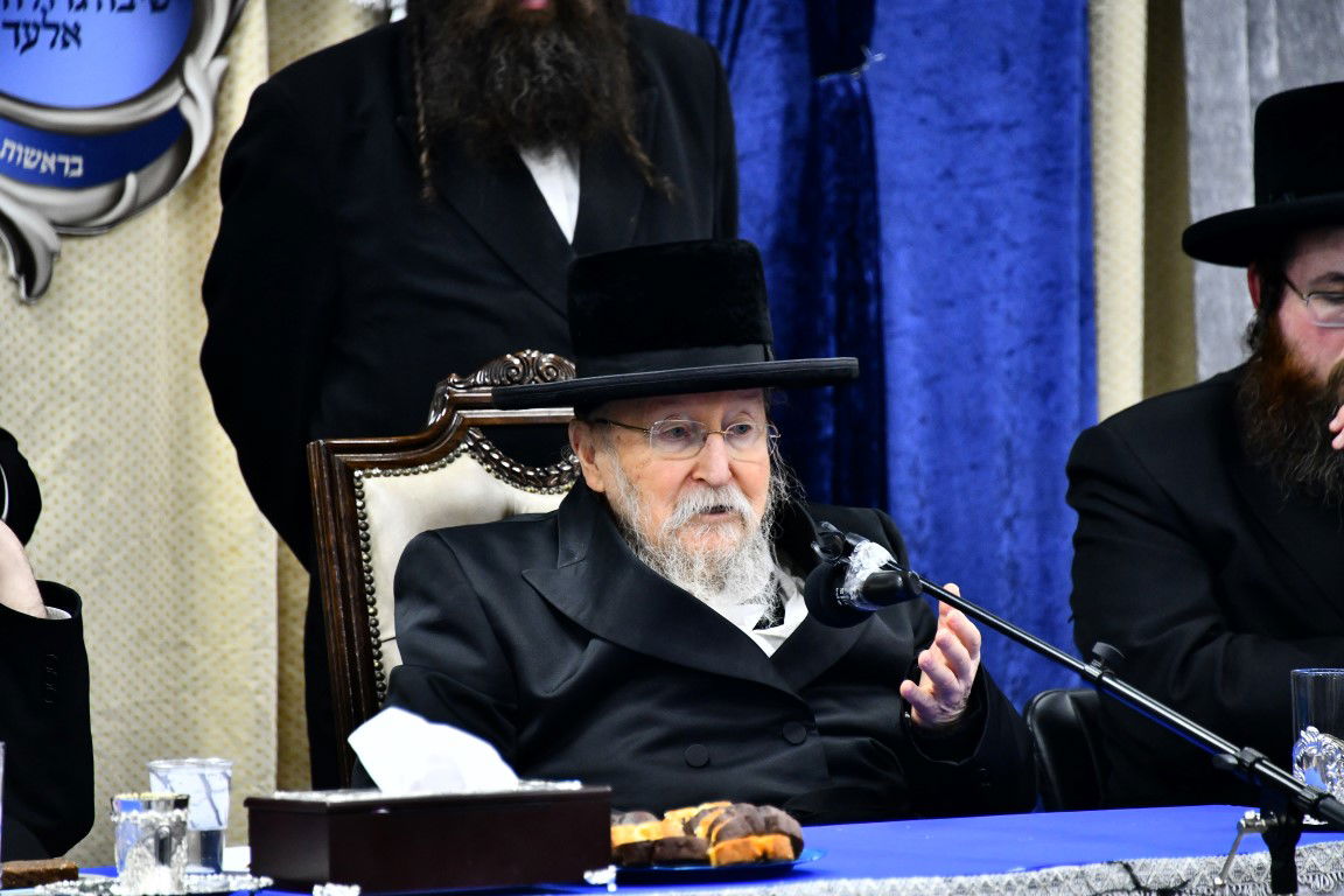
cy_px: 448
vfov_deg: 4.6
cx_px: 672
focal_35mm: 300
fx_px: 11199
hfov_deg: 6.9
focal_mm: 300
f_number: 5.6
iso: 2500
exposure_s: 1/100
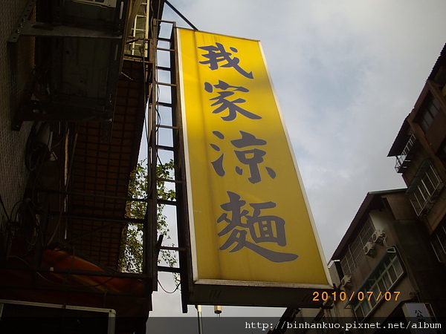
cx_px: 223
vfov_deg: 38.7
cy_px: 167
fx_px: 477
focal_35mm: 37
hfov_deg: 50.1
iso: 80
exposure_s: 1/200
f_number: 5.6
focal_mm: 6.2
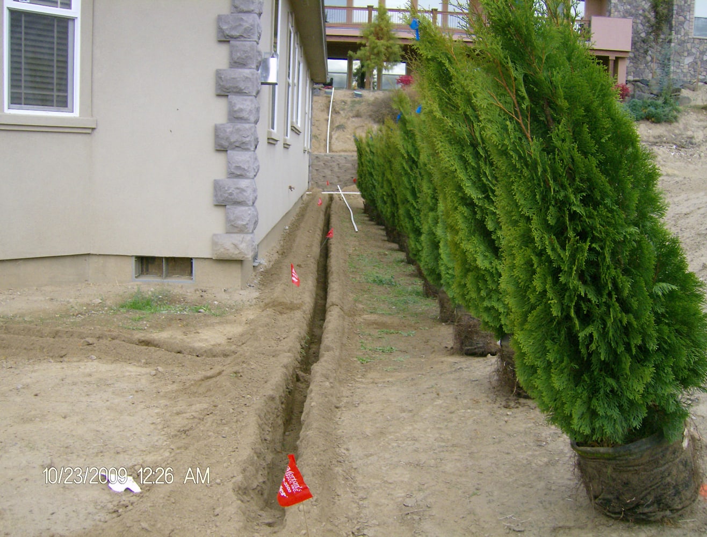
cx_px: 354
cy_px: 268
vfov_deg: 40.0
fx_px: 739
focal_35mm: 36
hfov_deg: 51.1
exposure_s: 1/213
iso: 100
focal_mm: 6
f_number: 4.7
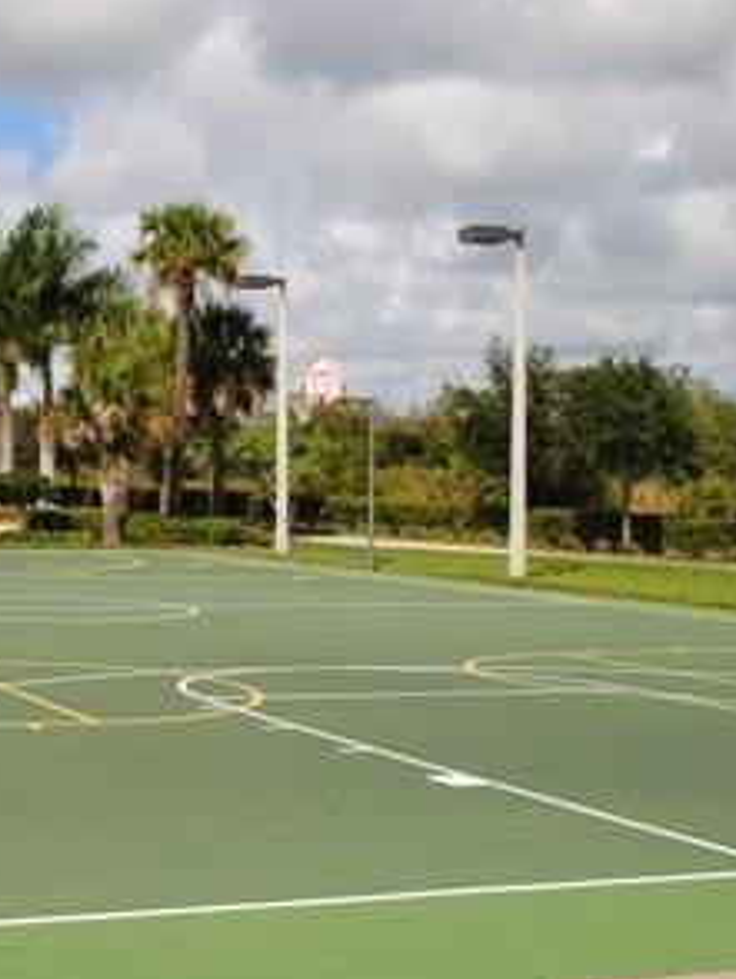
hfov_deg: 22.2
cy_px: 490
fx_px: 1804
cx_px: 0
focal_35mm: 64
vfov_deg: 30.4
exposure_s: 1/320
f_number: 9
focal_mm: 29
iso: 100
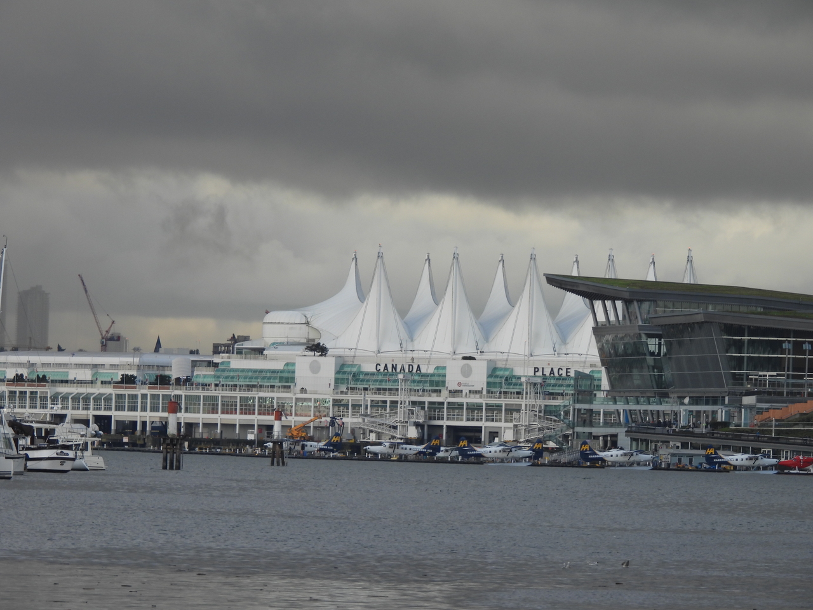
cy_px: 305
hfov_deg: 6.2
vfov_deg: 4.6
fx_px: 7516
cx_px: 406
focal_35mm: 320
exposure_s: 1/320
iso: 100
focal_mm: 57.1
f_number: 5
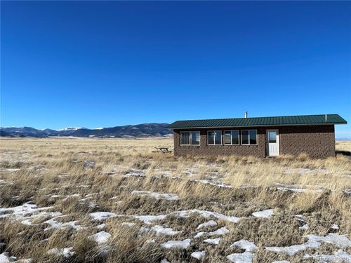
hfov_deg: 67.3
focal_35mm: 26
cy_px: 132
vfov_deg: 53.1
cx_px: 176
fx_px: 264
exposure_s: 1/5376
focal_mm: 5.1
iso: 32
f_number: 1.6
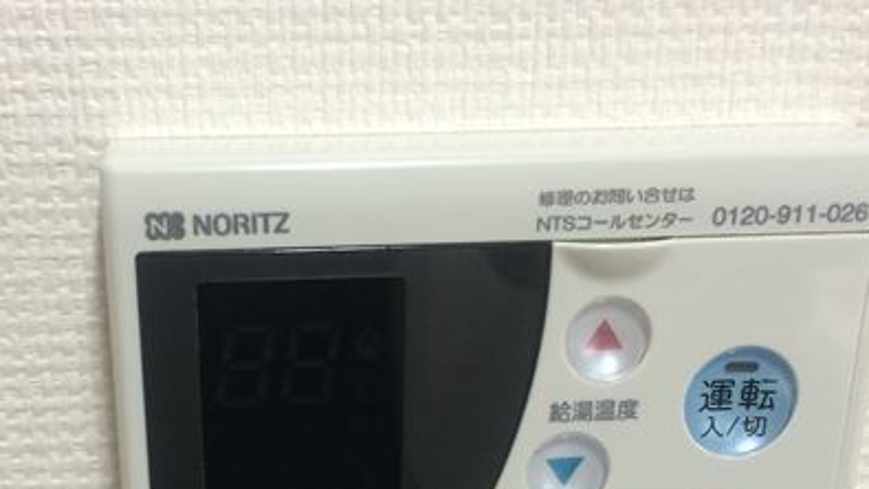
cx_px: 315
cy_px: 452
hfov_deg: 38.9
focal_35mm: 53
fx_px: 1221
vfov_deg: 22.0
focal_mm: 4.12
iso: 125
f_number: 2.2
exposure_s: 1/33
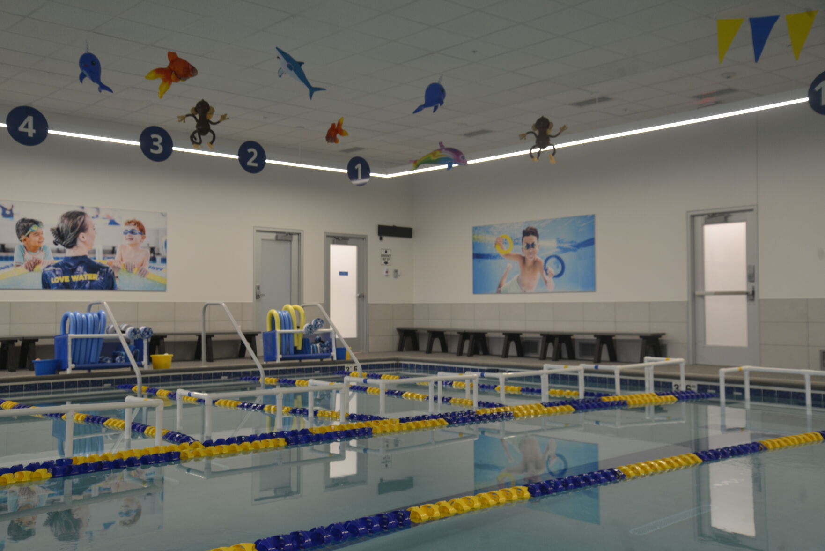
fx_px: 871
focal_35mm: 38
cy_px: 276
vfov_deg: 35.1
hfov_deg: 50.7
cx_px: 412
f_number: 5.6
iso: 640
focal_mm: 38
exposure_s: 1/40
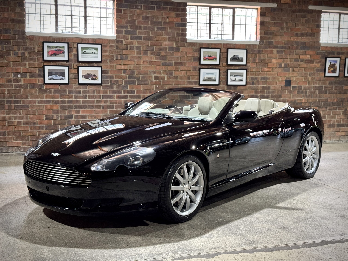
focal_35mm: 48
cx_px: 174
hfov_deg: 39.7
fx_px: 483
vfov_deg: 30.3
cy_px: 130
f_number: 1.78
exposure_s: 1/33
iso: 320
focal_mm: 6.76
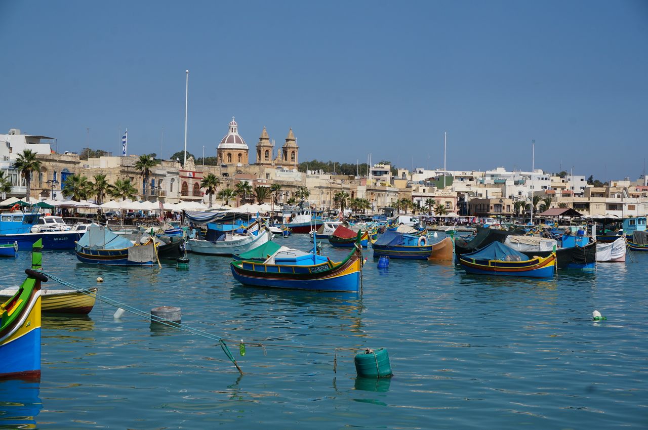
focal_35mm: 75
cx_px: 324
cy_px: 215
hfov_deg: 27.0
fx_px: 1348
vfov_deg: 18.1
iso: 100
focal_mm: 50
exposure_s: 1/250
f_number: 13
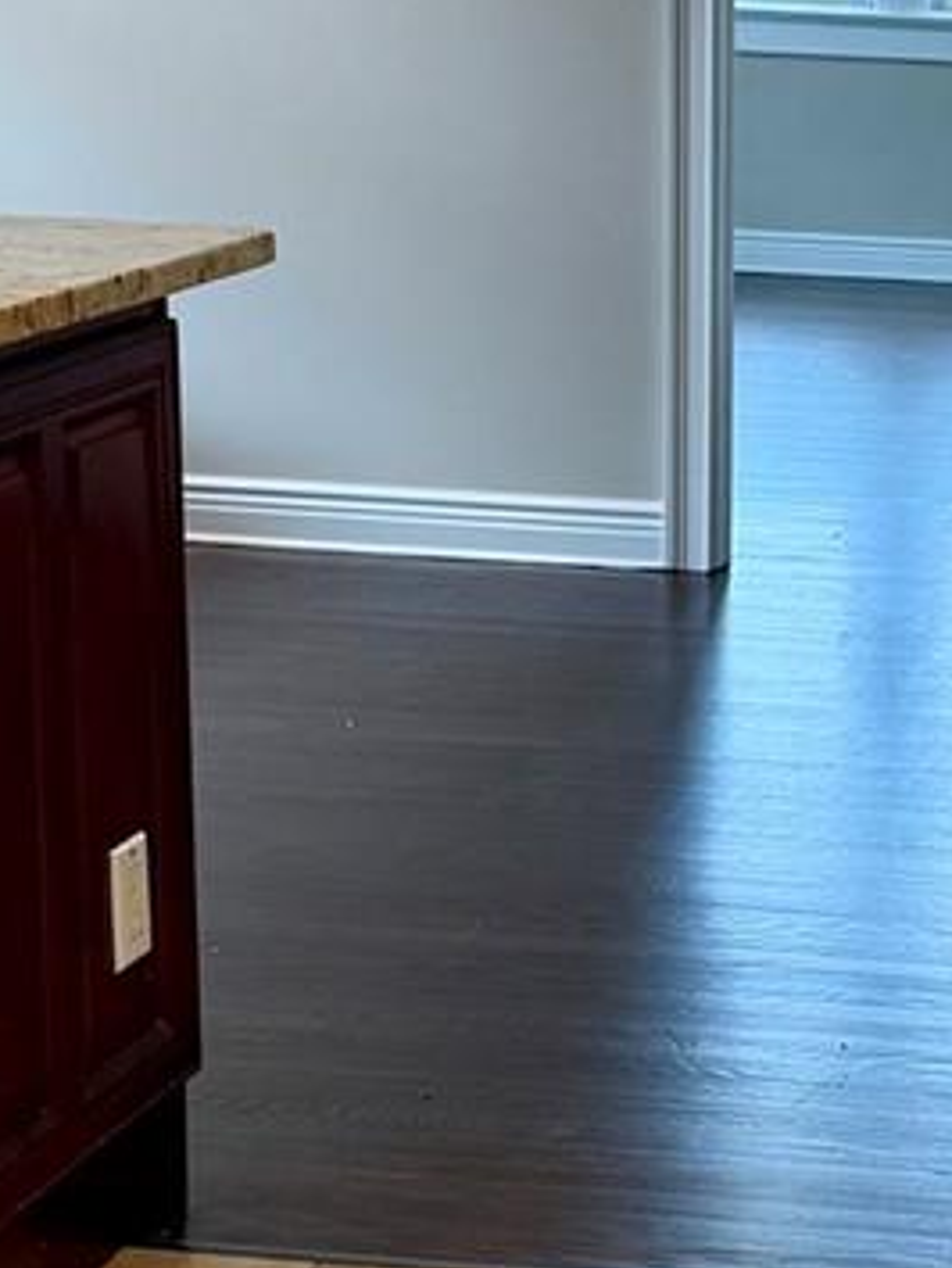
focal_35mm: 104
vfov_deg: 18.9
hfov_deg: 13.9
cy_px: 727
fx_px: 3809
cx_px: 1077
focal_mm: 6.76
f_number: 1.78
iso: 160
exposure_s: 1/122
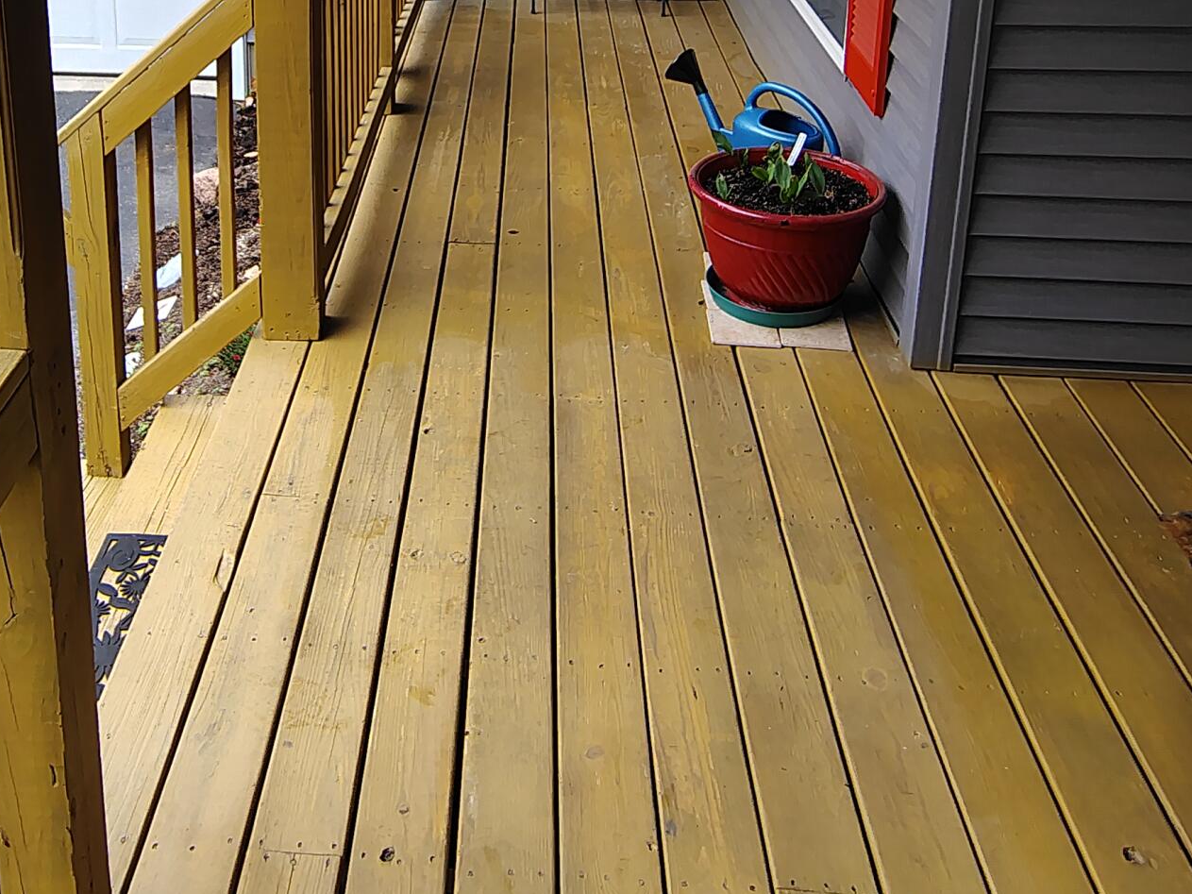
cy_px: 4
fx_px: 1308
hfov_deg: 48.3
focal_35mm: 38
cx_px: 420
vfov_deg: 34.4
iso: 100
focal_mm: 2.13
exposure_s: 1/182
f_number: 2.2
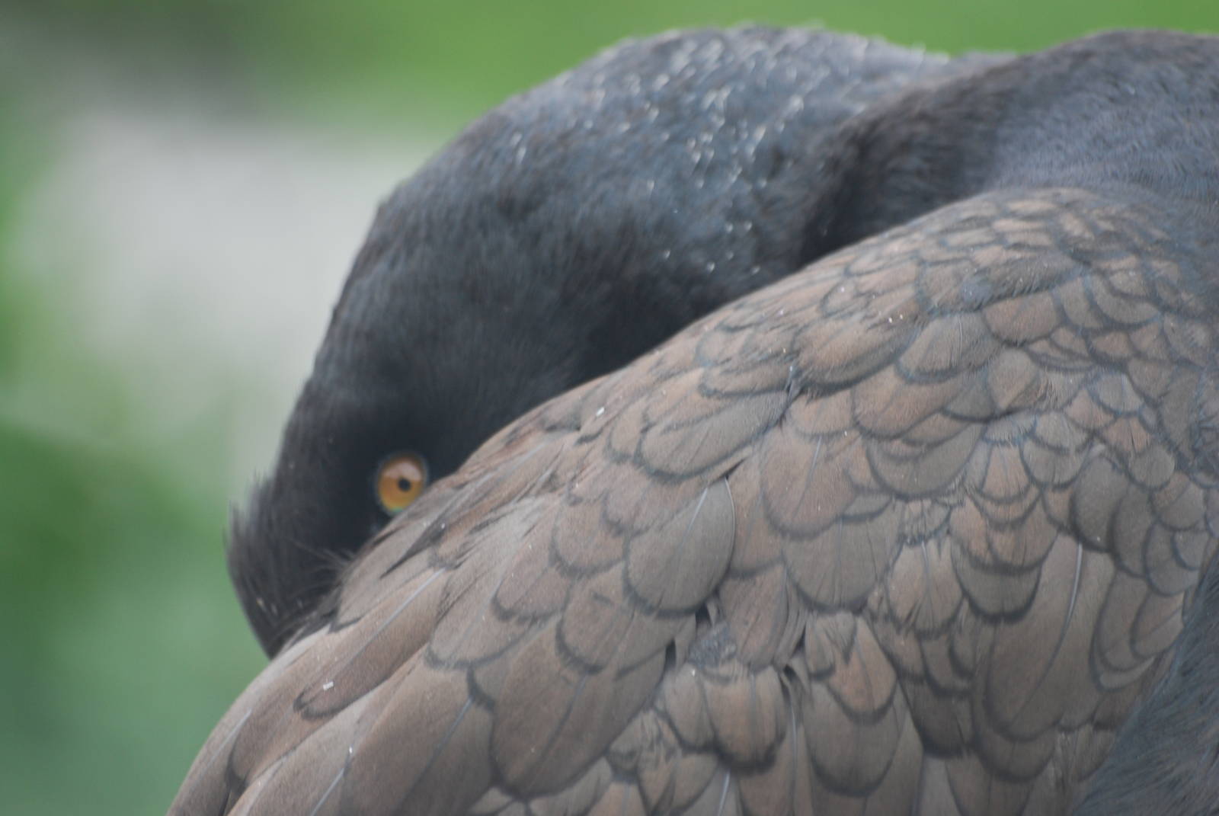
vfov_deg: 3.4
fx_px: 13730
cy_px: 408
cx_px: 610
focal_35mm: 405
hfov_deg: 5.1
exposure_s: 1/125
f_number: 5.6
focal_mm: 270
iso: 320
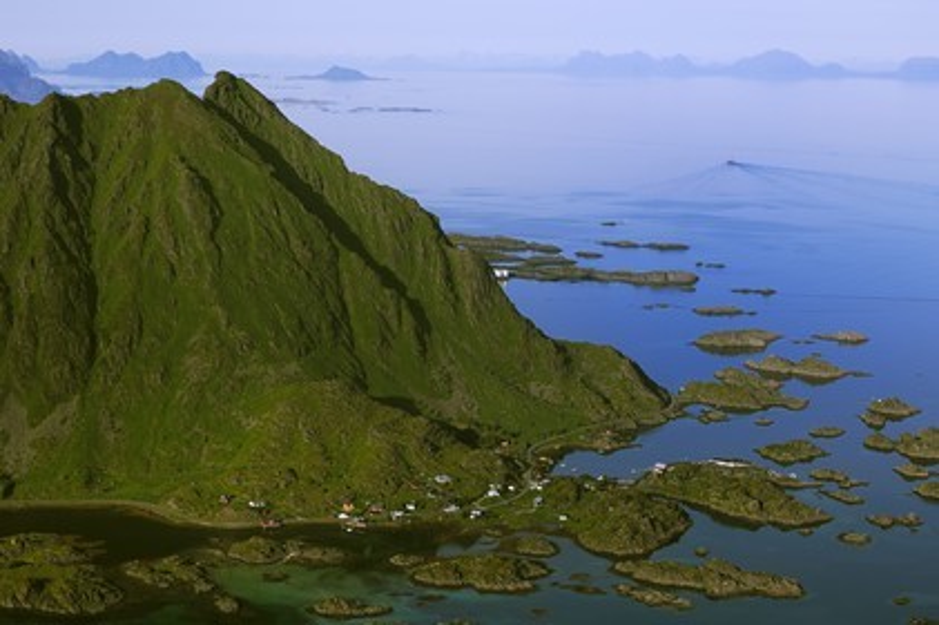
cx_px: 470
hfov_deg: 28.1
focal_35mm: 72
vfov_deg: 18.9
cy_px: 312
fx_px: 1876
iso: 100
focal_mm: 48
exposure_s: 1/1250
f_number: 4
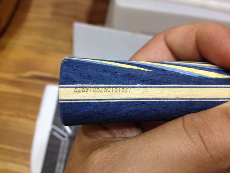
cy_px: 86
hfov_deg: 52.6
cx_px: 115
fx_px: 233
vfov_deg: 40.7
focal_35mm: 35
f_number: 2.4
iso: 125
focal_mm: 4.28
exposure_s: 1/20
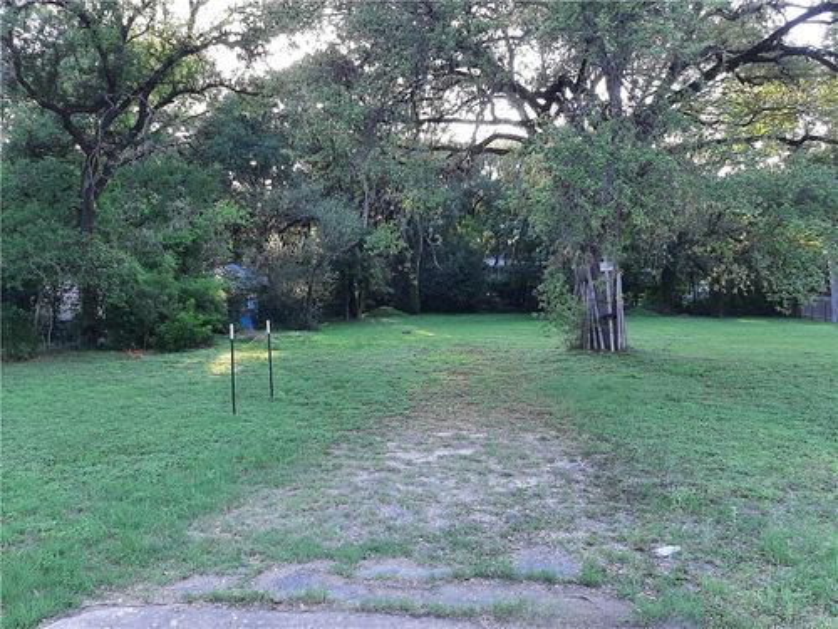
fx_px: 629
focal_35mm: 26
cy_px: 314
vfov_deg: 53.1
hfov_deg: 67.3
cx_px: 419
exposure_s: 1/127
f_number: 1.7
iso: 40
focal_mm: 3.92
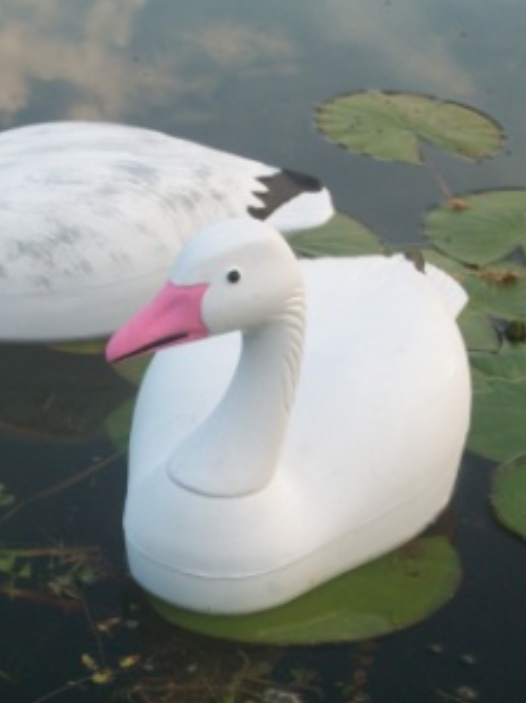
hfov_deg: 13.4
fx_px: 2232
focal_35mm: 110
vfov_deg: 17.9
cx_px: 88
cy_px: 352
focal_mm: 13.7
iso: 80
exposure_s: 1/100
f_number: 4.6
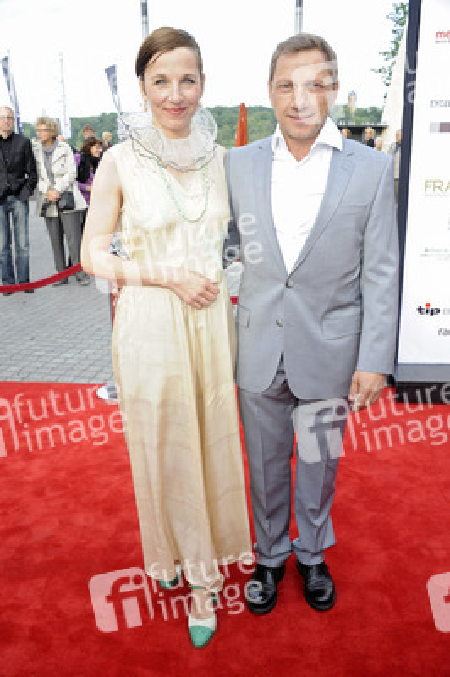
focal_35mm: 32
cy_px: 338
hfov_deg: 41.0
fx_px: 601
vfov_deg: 58.8
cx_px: 225
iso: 320
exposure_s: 1/125
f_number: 6.3
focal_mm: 32
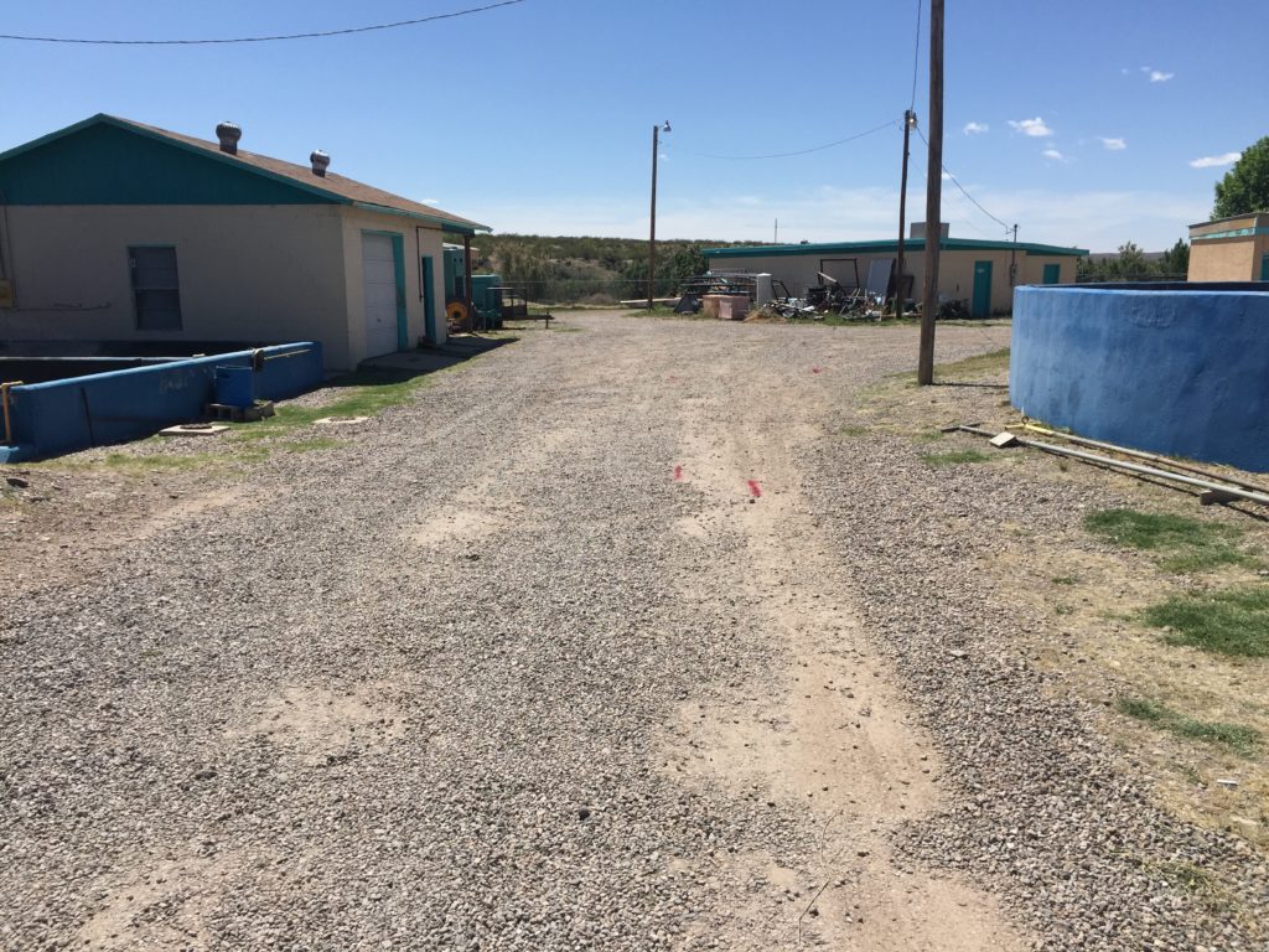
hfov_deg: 61.7
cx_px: 634
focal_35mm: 29
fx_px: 1063
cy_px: 476
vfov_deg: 48.2
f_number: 2.2
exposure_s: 1/3300
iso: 32
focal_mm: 4.15
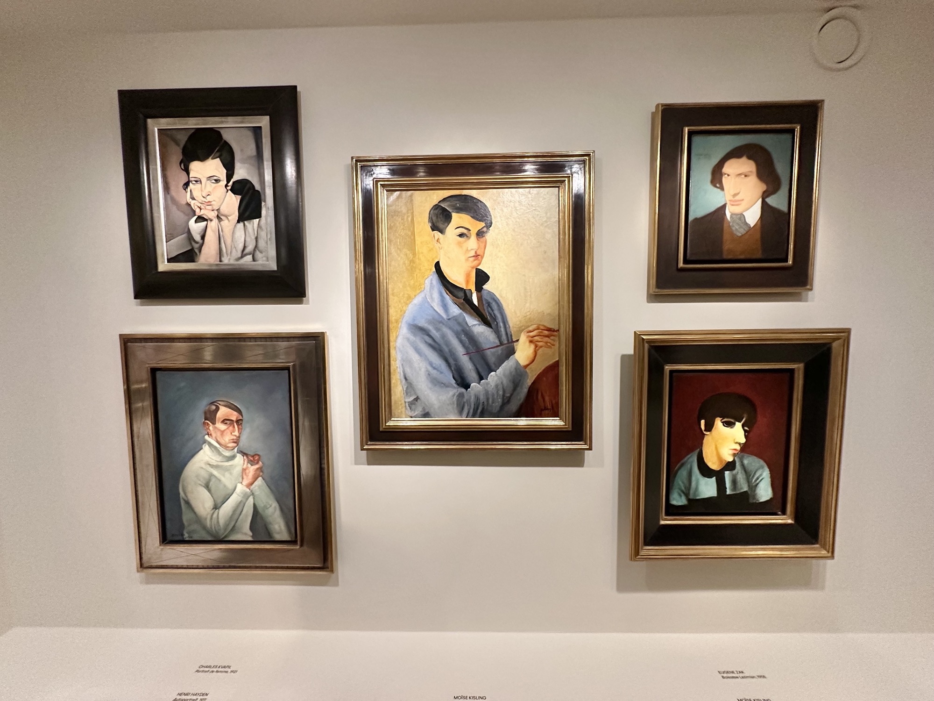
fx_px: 378
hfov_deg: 102.1
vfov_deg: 85.7
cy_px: 350
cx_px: 467
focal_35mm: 14
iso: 400
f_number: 2.2
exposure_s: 1/50
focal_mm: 2.22
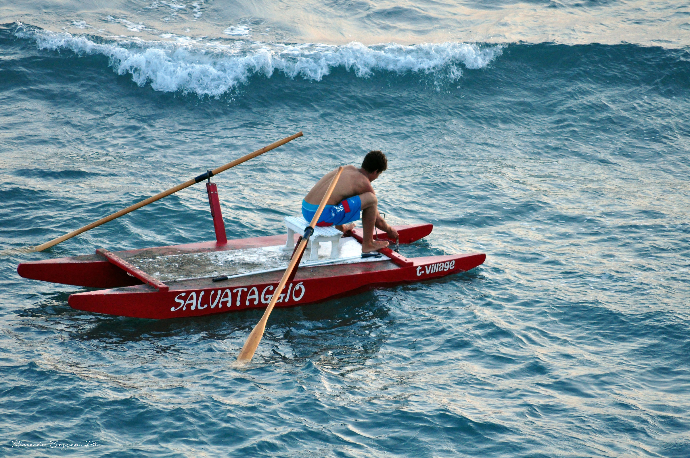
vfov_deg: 3.0
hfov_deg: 4.6
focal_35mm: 450
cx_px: 345
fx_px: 8614
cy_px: 229
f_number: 5.6
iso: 1600
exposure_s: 1/200
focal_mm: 300
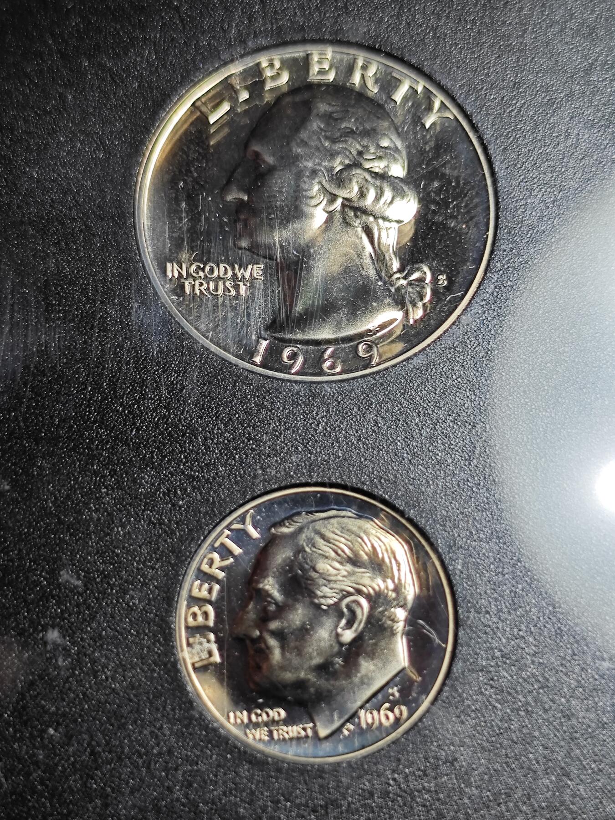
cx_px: 308
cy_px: 410
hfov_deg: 22.9
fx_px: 1516
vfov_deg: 30.3
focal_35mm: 64
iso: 80
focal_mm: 5.84
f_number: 1.6
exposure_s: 1/100
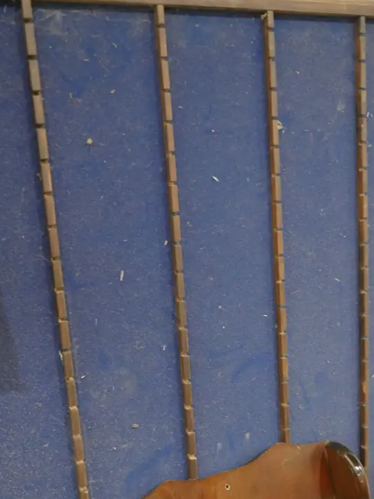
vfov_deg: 46.2
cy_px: 323
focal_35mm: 40
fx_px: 576
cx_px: 163
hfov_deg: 35.9
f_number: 3.5
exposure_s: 1/60
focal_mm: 14
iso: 2500
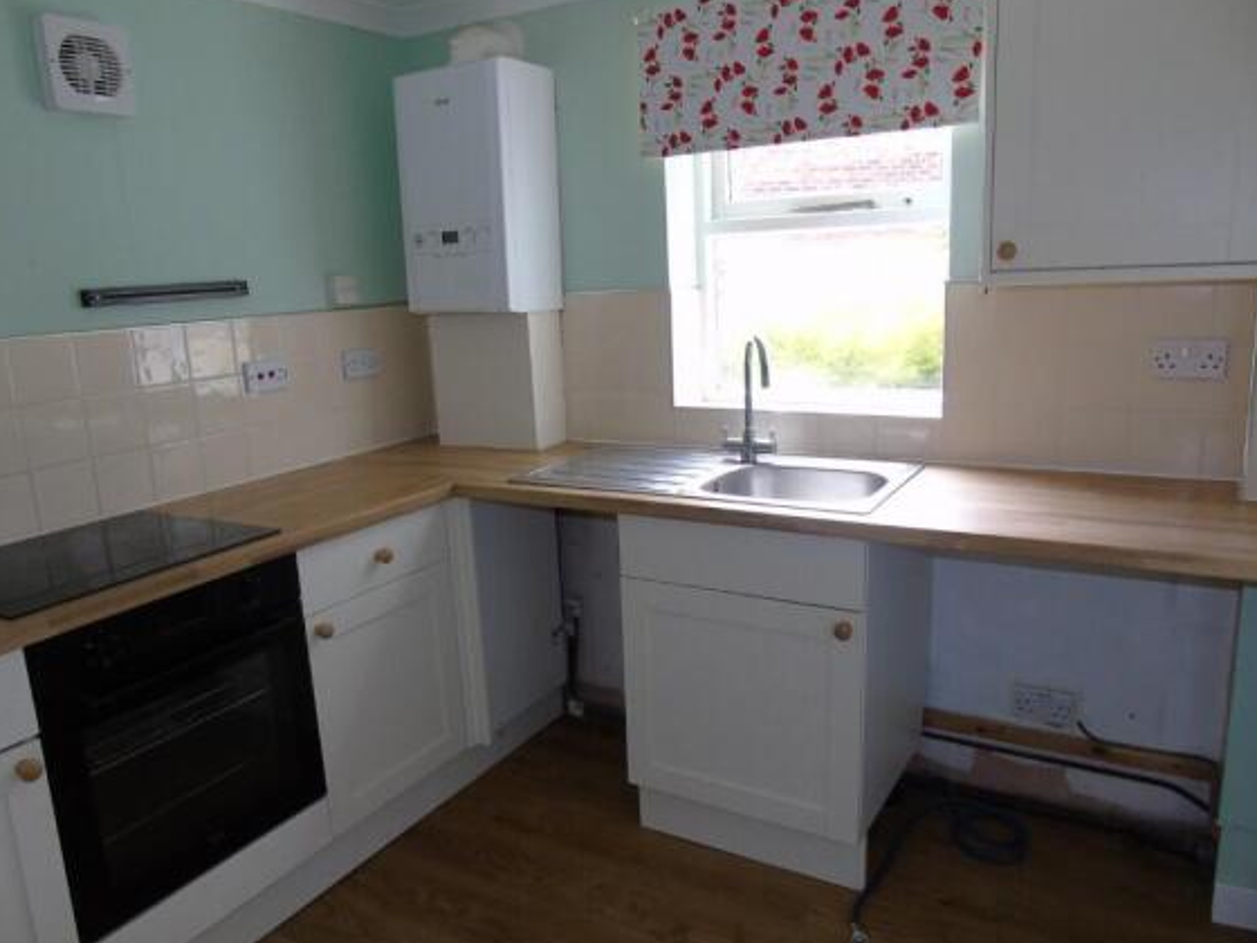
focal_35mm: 26
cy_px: 479
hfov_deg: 67.3
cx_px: 609
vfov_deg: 53.1
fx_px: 944
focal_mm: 4.4
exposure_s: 1/30
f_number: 3.4
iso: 160
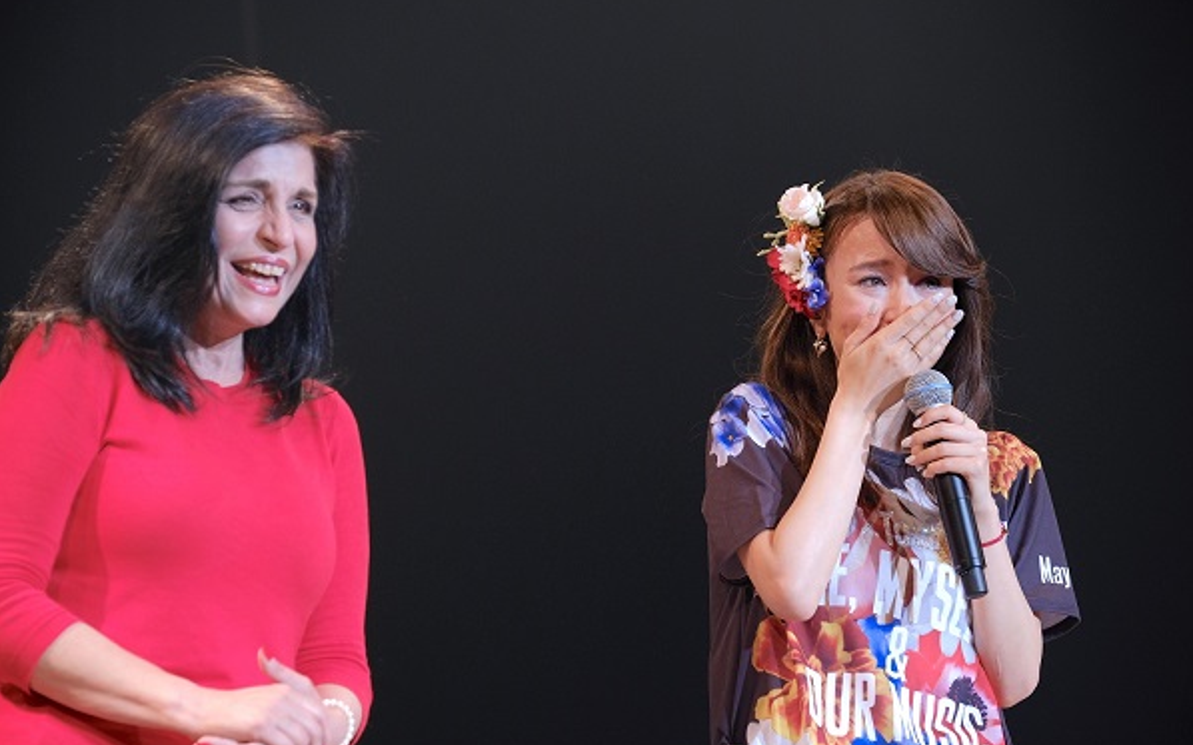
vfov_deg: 7.7
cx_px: 597
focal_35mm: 170
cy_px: 372
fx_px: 5527
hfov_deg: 12.3
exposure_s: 1/250
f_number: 4
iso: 640
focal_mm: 110.6
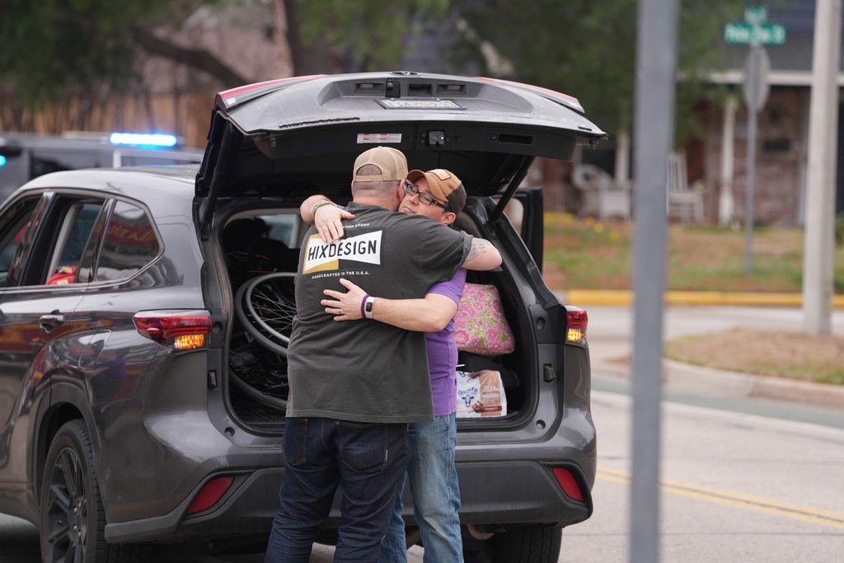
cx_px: 422
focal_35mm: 178
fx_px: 4173
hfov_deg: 11.5
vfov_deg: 7.7
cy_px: 282
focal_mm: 178
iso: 320
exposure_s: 1/400
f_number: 4
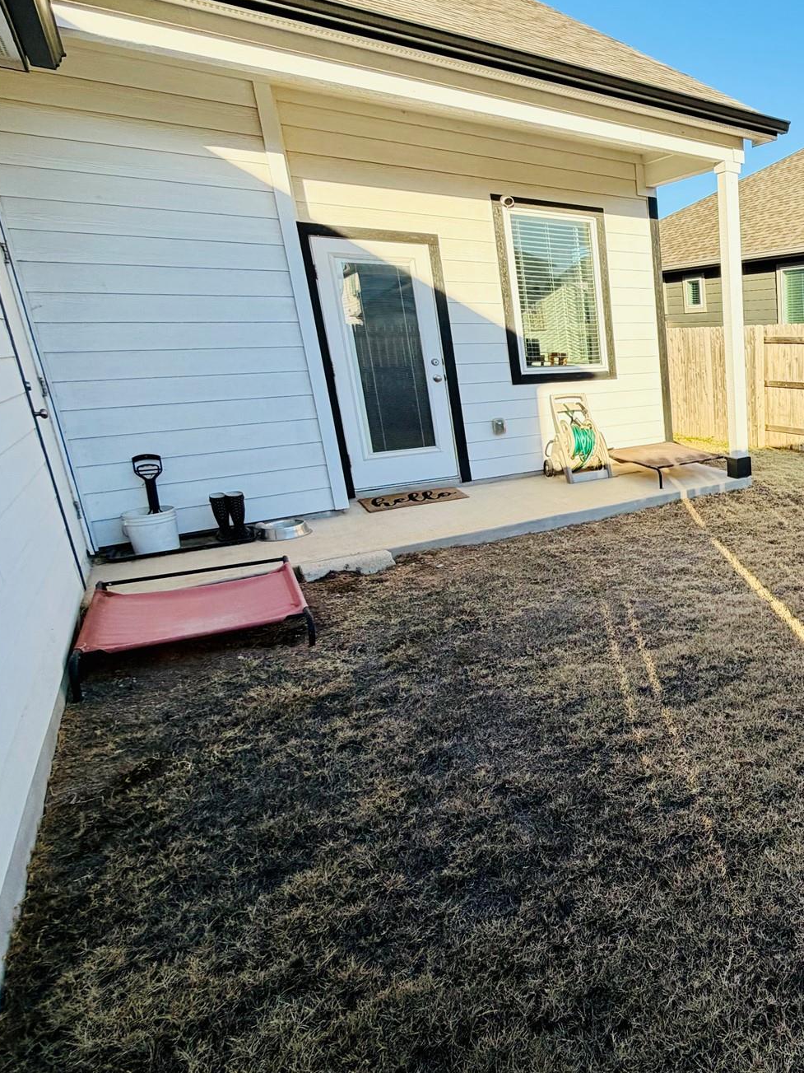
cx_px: 830
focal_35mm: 22
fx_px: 681
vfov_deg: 76.3
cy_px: 498
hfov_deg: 48.4
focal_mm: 2.22
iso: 40
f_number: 2.2
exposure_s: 1/518
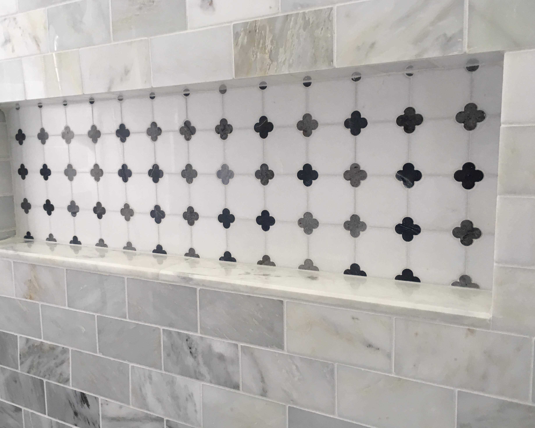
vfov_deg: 47.1
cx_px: 251
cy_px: 208
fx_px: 491
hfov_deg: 57.1
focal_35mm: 31
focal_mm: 4.15
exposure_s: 1/30
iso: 50
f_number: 2.2
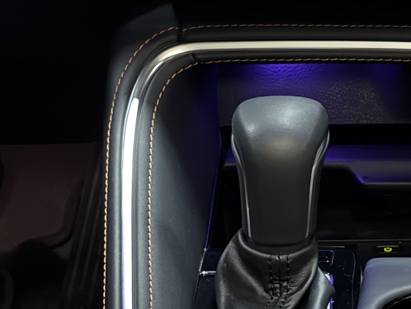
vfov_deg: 10.2
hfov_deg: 13.6
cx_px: 399
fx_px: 1698
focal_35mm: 143
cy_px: -50
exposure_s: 1/9
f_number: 1.78
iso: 640
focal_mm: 6.76
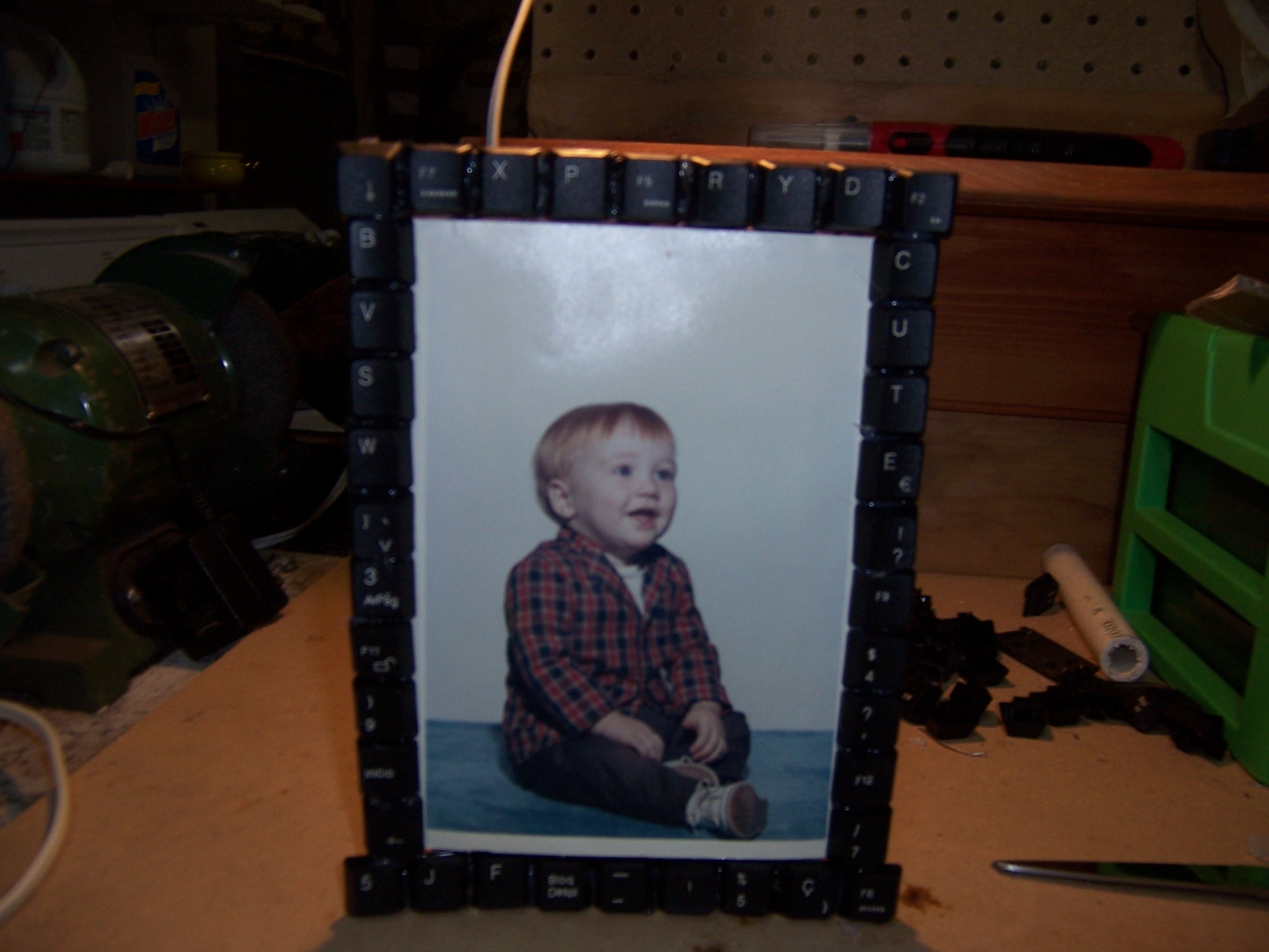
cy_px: 476
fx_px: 1210
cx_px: 634
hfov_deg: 55.4
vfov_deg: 42.9
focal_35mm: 33
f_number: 2.8
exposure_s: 1/60
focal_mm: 5.5
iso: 80
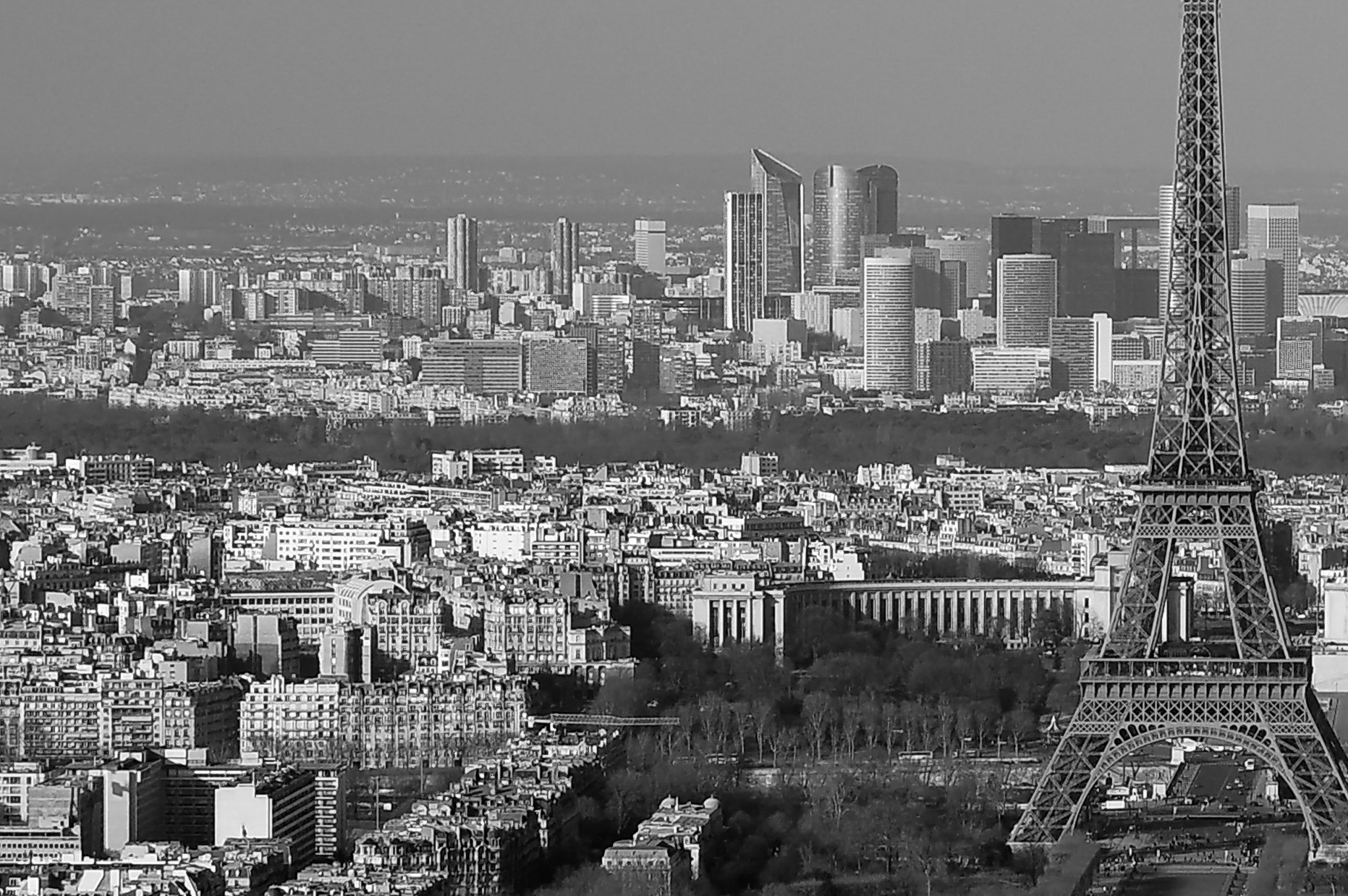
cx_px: 1073
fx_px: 6321
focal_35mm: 169
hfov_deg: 12.1
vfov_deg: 8.1
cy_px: 519
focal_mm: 70
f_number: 8
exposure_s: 1/800
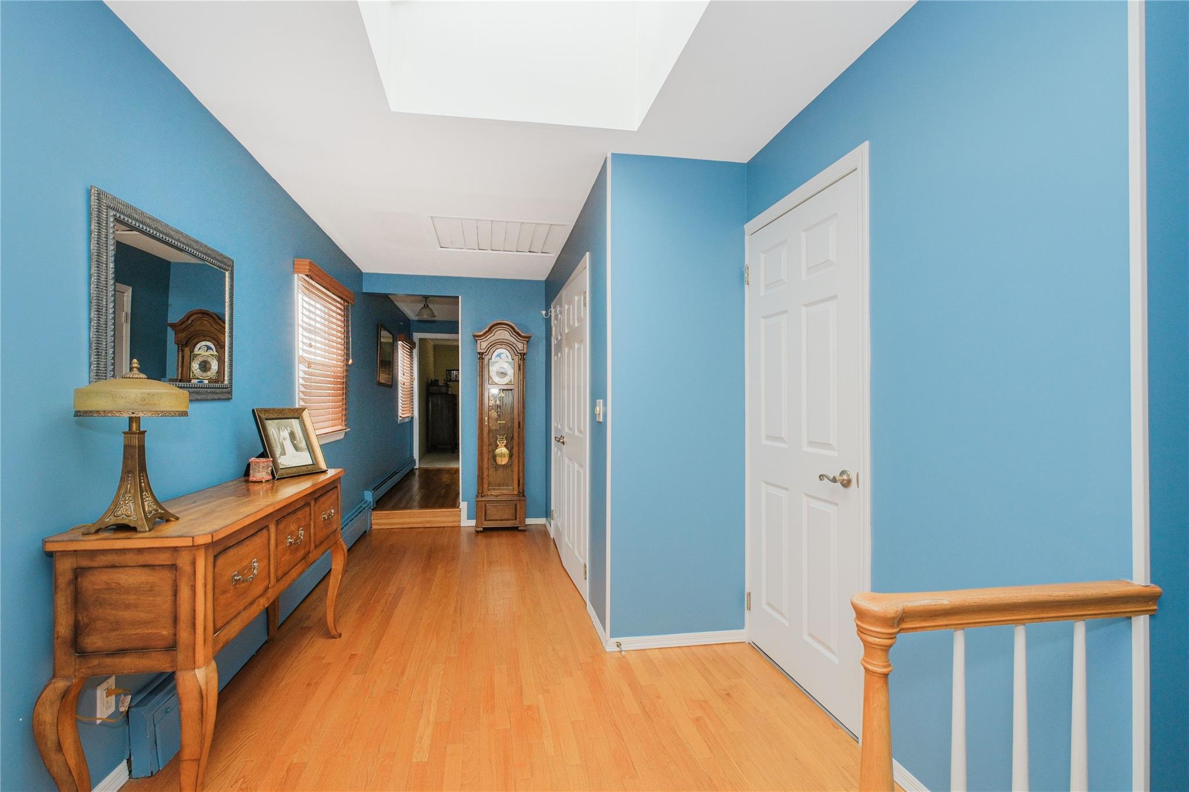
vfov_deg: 77.3
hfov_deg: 100.4
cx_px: 594
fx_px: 495
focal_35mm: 15
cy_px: 396
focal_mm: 10
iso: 500
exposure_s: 1/60
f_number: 8
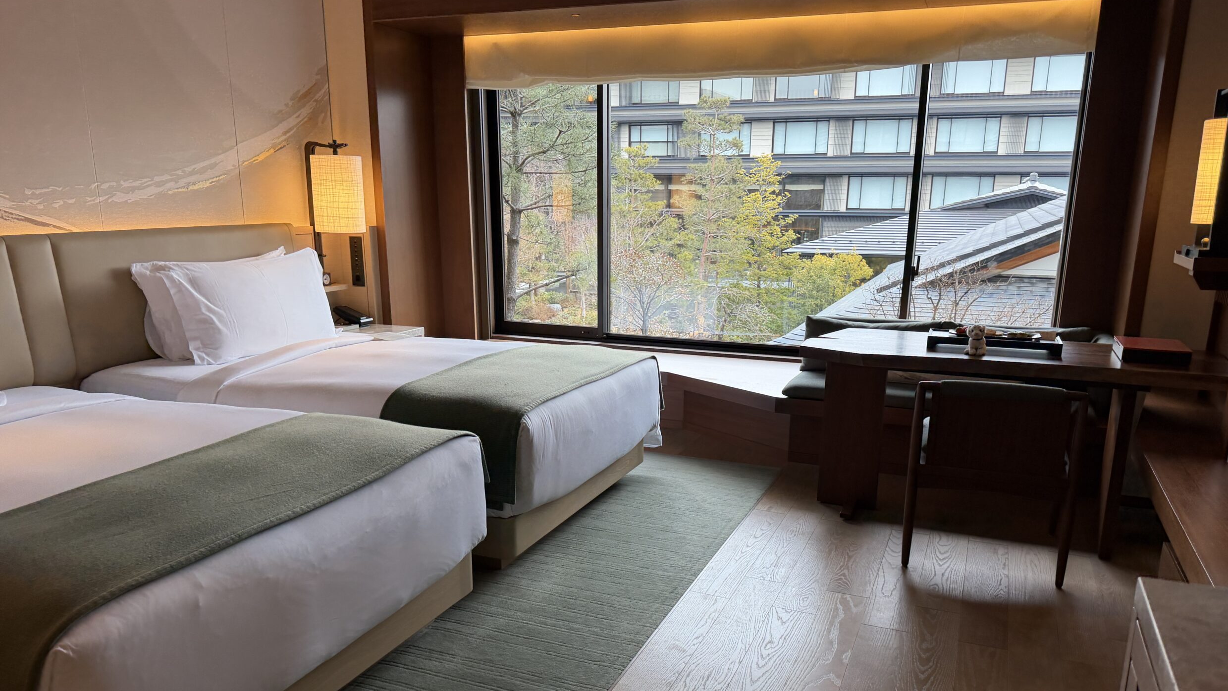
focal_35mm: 27
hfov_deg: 69.8
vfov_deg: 42.7
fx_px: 879
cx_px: 626
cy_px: 422
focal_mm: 6.76
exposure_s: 1/250
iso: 160
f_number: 1.78
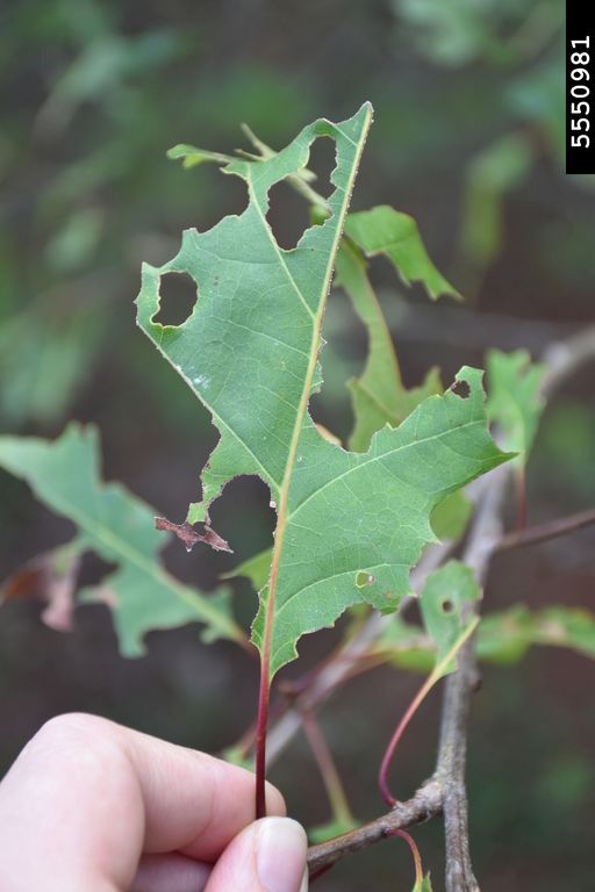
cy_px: 446
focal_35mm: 90
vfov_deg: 22.6
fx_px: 2231
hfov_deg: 15.2
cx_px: 298
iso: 400
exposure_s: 1/125
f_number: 5.6
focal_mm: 60
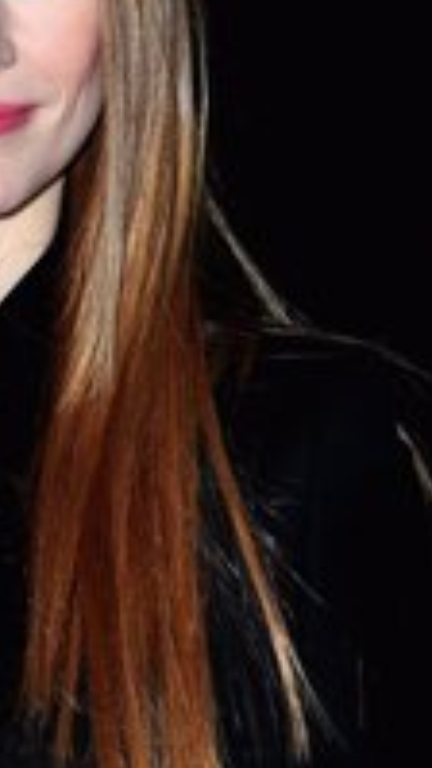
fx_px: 5781
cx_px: -46
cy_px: 388
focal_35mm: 284
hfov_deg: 4.3
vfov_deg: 7.6
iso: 800
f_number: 5.6
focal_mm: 120
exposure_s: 1/250
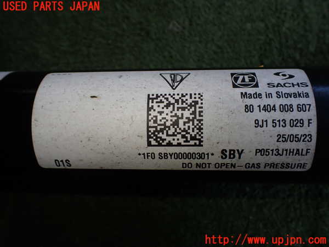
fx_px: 285
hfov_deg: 60.0
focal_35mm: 30
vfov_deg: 46.8
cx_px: 164
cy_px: 124
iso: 100
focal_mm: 5.4
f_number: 2.3
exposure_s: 1/200
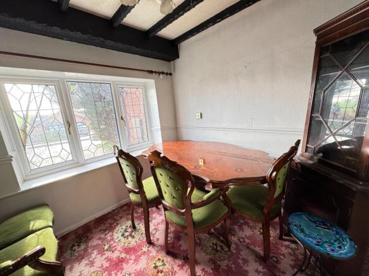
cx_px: 184
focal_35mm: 14
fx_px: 149
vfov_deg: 85.7
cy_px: 138
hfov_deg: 102.1
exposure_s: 1/50
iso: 200
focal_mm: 2.22
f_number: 2.2
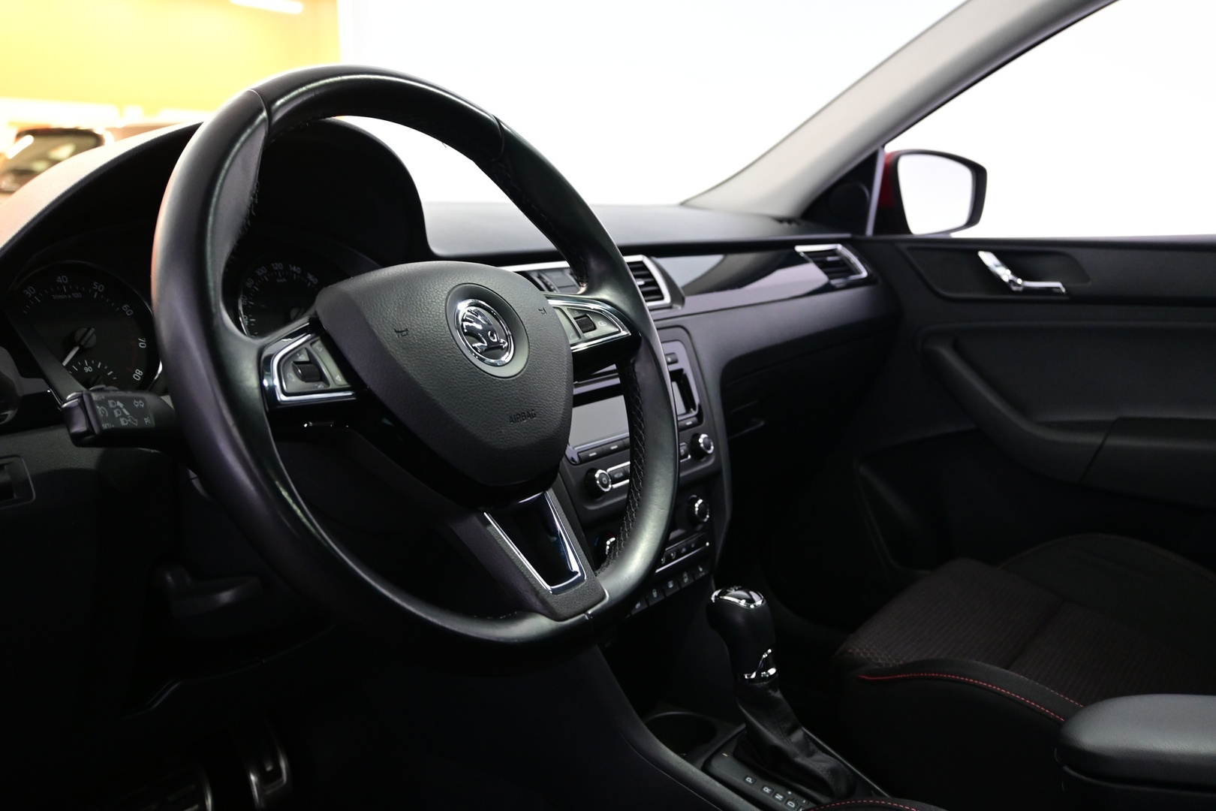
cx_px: 608
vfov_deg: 40.8
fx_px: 1089
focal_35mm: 32
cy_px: 406
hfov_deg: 58.3
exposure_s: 1/30
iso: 1800
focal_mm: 21.5
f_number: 4
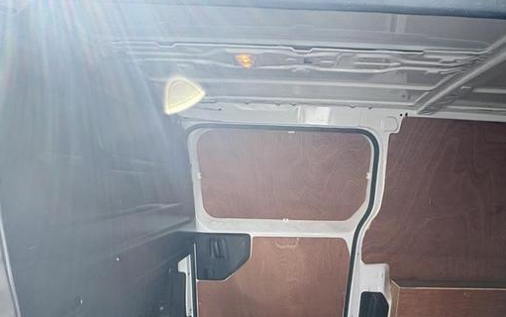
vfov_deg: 42.0
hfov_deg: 70.0
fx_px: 359
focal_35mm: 26
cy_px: 309
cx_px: 288
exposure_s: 1/141
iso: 64
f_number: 2.2
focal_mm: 2.22
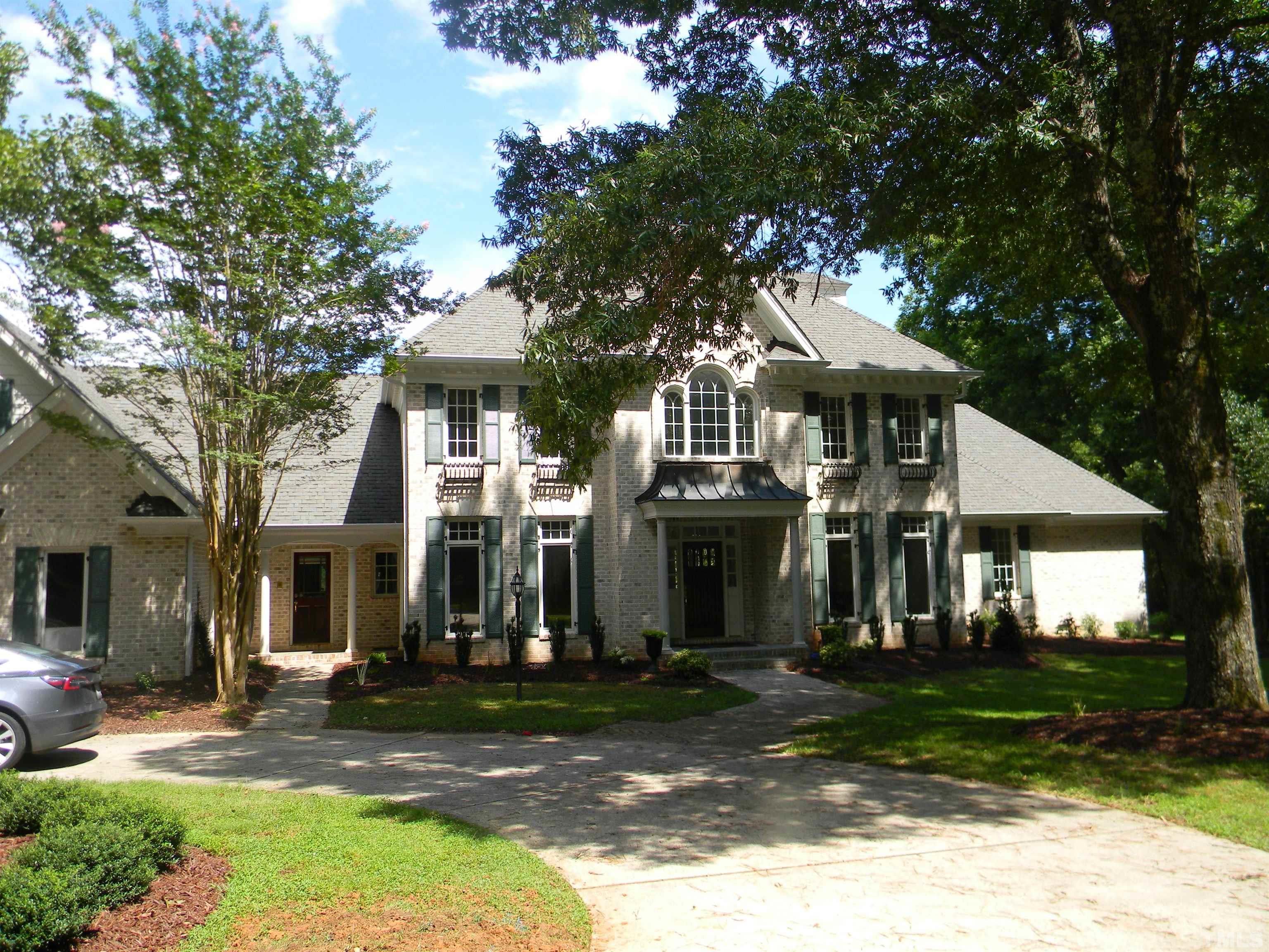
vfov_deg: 49.7
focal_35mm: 28
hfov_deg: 63.4
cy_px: 476
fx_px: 1026
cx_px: 634
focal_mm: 5
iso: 80
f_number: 3.5
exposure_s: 1/385
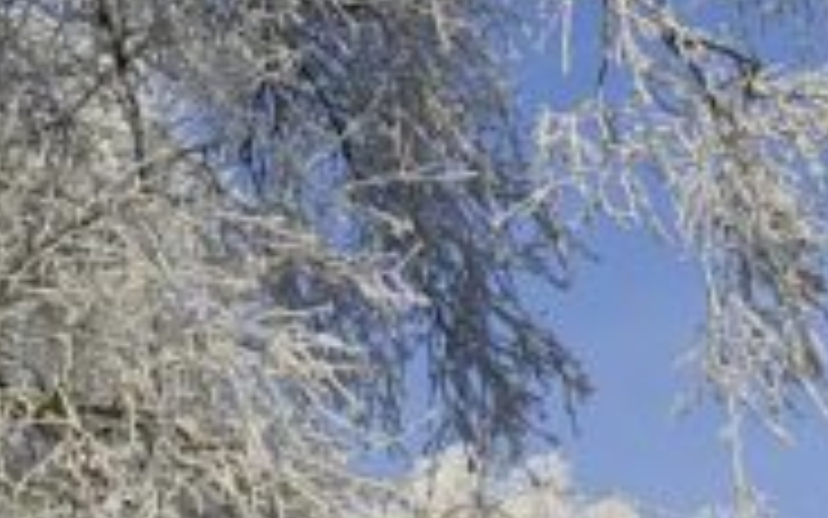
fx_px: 2482
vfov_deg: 11.5
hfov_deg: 18.8
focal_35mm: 110
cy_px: -230
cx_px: 184
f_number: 10
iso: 100
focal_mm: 22
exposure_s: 1/160
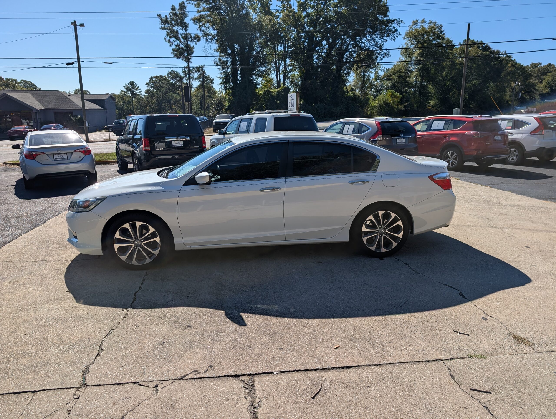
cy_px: 210
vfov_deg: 56.9
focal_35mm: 24
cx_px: 278
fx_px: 386
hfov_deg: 71.5
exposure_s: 1/1621
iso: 21
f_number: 1.68
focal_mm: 6.9
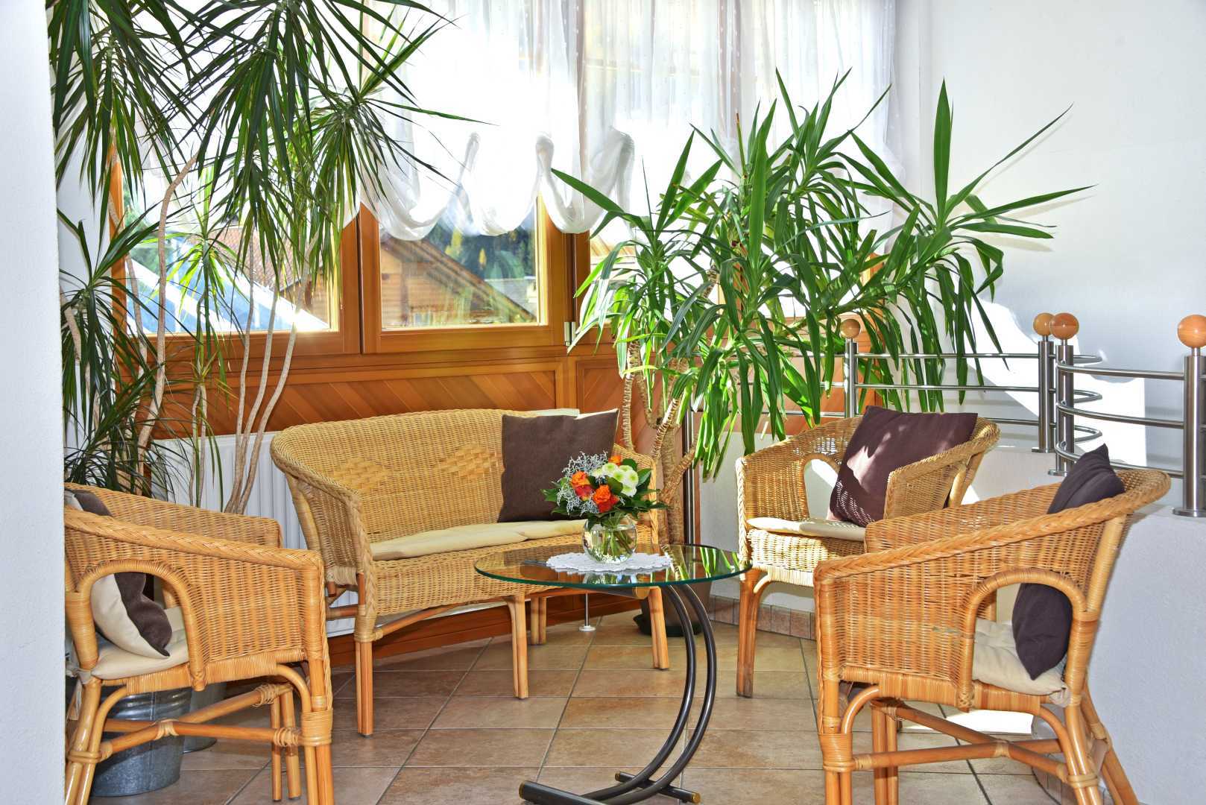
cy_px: 402
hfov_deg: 41.1
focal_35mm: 48
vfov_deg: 28.1
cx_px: 603
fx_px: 1608
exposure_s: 1/80
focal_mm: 48
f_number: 8
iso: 160
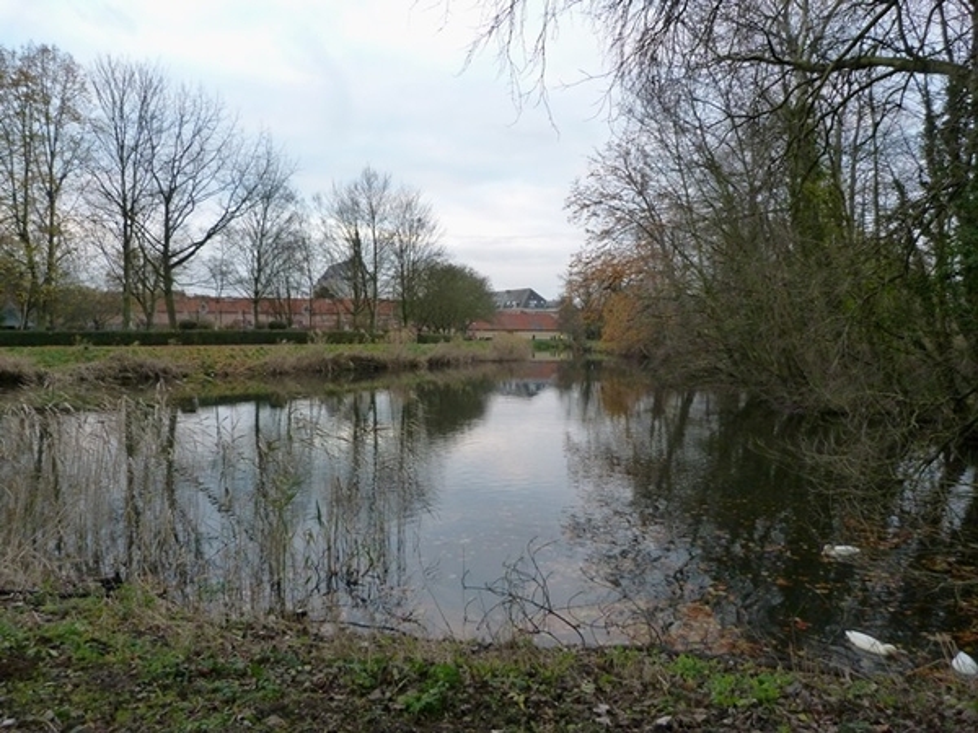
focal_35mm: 25
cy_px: 366
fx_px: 706
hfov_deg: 69.4
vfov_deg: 54.9
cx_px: 489
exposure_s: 1/60
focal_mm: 4.5
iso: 250
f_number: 2.8
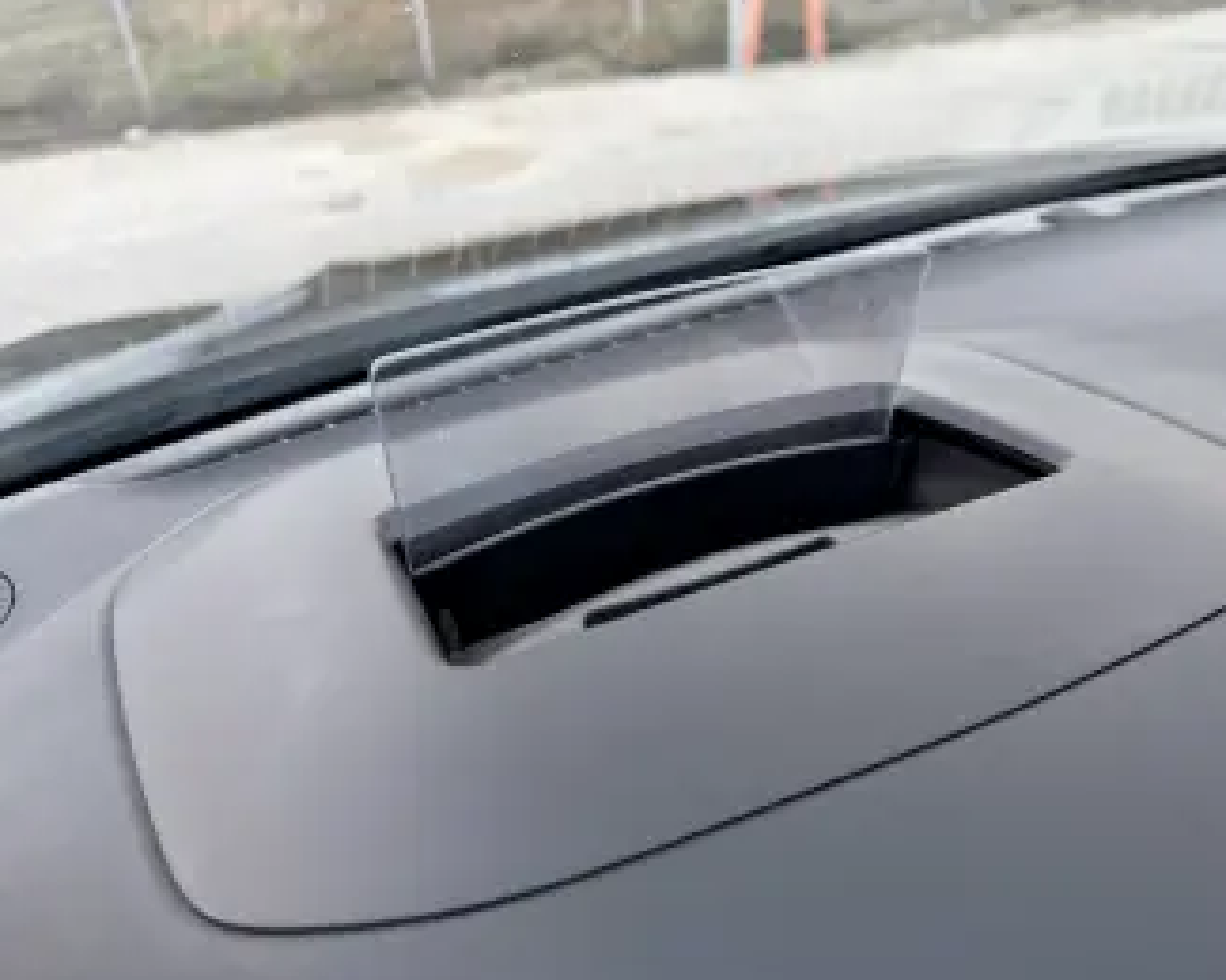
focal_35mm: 26
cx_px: 677
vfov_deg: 54.9
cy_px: 499
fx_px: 943
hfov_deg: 65.9
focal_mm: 6.76
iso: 50
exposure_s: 1/126
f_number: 1.78
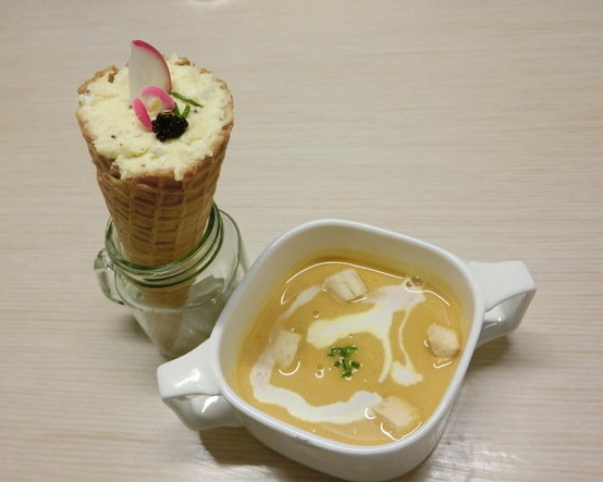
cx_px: 280
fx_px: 660
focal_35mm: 37
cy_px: 242
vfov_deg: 40.1
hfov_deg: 49.1
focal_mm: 7.2
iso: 400
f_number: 3.2
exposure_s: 1/40
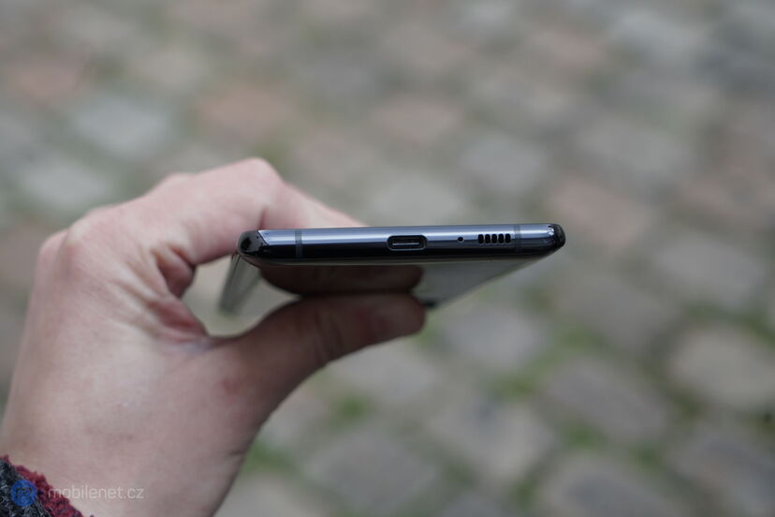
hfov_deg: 28.8
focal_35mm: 70
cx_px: 388
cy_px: 258
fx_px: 1507
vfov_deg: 19.5
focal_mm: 70
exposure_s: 1/200
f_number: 7.1
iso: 500
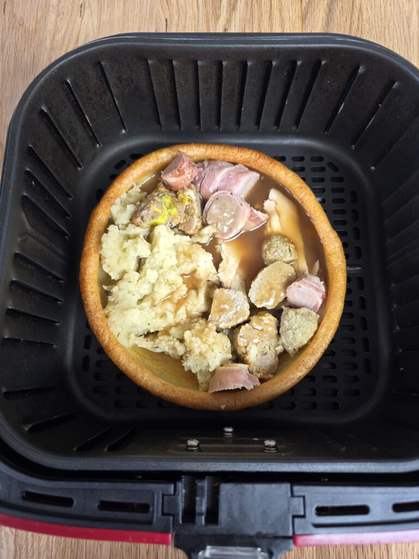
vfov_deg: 73.9
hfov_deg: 58.9
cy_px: 280
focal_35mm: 23
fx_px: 371
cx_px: 210
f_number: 1.7
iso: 400
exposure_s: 1/100
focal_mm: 6.3
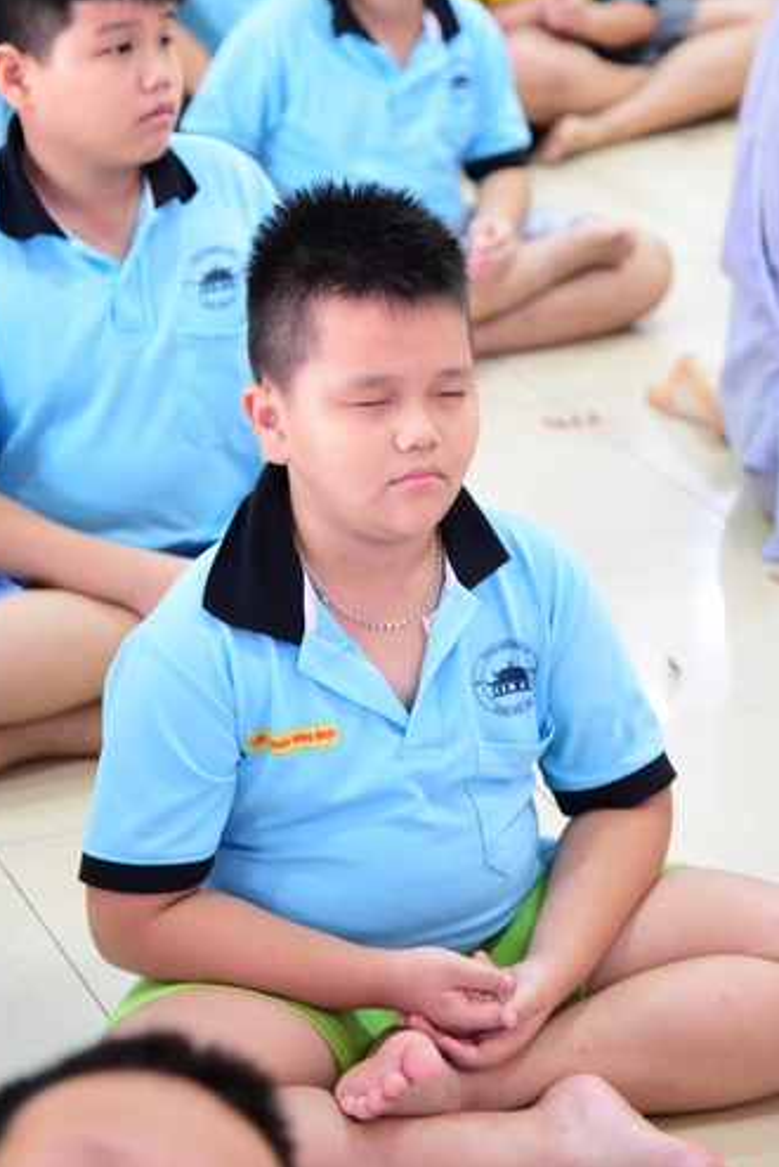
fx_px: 3922
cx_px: 444
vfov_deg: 16.9
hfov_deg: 11.3
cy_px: 409
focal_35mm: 121
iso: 2500
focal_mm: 92
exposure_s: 1/50
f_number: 4
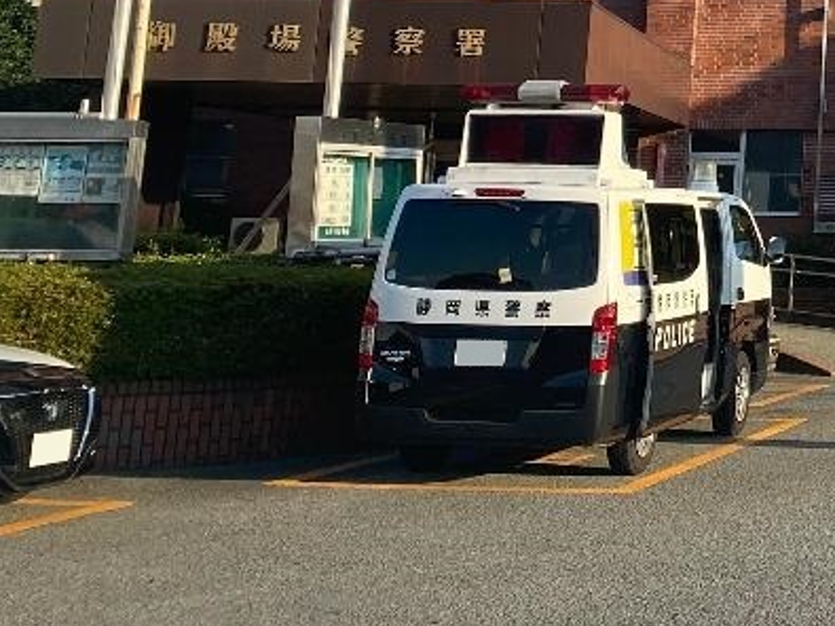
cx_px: 1167
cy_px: -218
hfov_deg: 21.6
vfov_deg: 17.4
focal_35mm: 79
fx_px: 1905
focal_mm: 4.25
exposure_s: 1/1287
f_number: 1.8
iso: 32
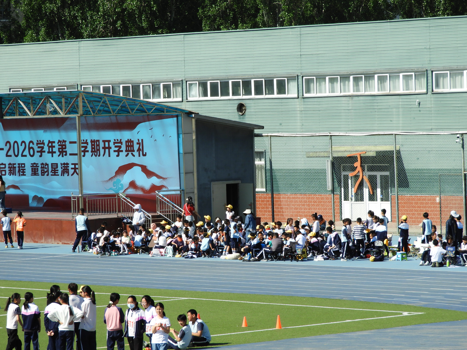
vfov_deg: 8.2
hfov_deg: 11.0
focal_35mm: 180
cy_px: 175
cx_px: 234
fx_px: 2428
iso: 100
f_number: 5.3
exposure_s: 1/500
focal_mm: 32.2
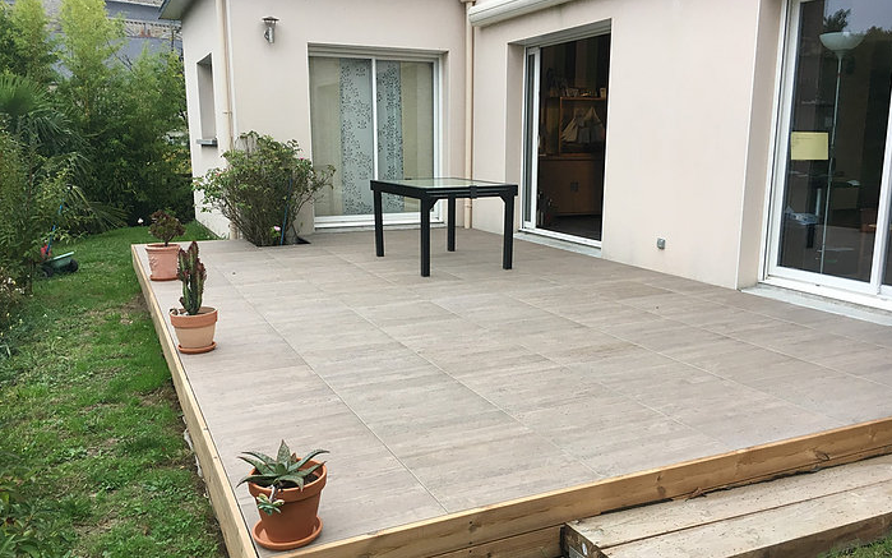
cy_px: 303
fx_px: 754
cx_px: 449
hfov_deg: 61.2
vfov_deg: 40.6
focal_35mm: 31
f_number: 2.2
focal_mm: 4.15
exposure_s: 1/33
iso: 40
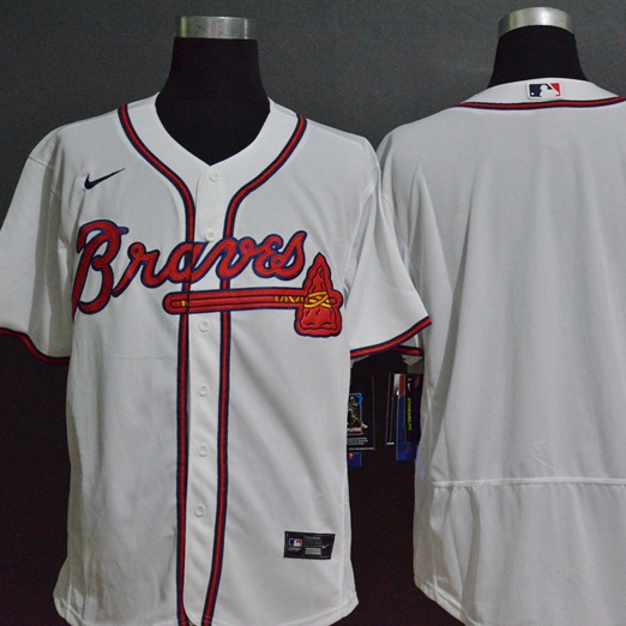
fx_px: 1596
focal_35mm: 78
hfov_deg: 22.2
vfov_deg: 22.2
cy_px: 311
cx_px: 361
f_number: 4.5
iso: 4000
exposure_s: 1/80
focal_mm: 40
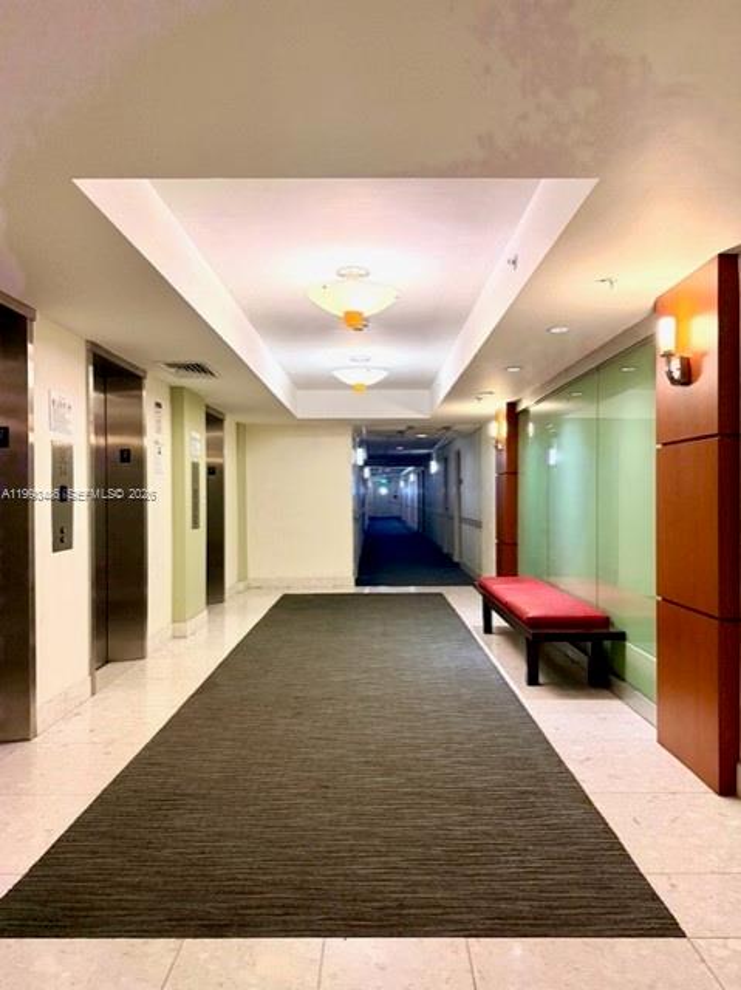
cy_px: 495
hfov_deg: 56.8
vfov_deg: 71.6
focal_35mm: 24
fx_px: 686
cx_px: 370
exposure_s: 1/120
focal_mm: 6.76
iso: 400
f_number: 1.78
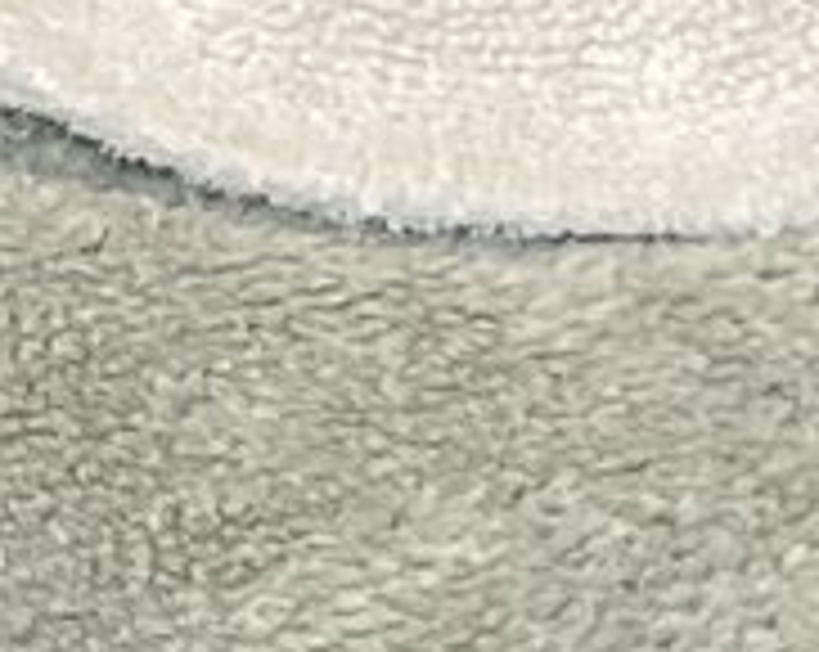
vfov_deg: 6.1
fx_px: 6098
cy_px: 389
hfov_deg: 7.5
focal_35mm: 252
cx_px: -457
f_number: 2.4
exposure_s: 1/60
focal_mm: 3.3
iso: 250
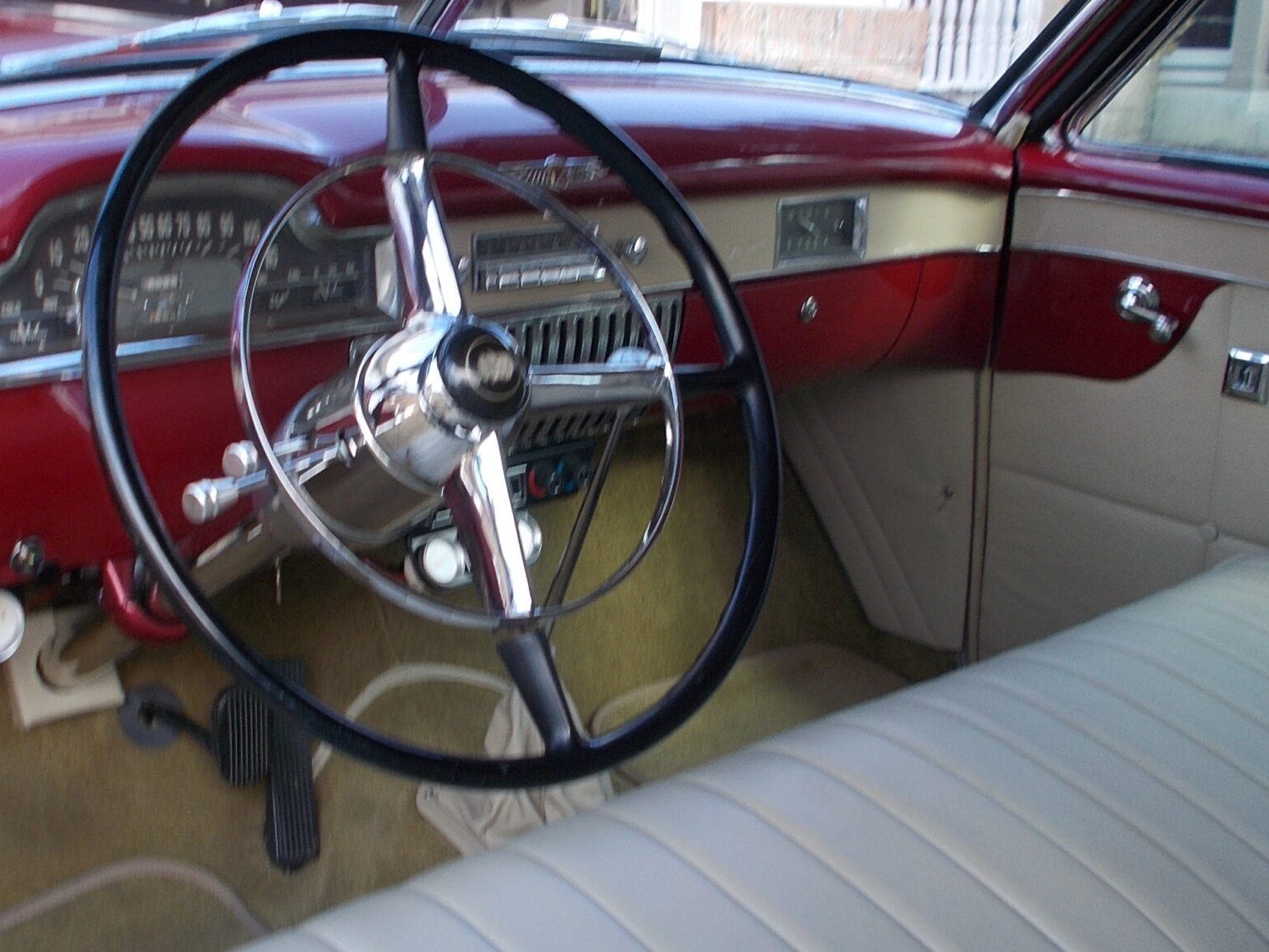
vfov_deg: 33.6
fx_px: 1576
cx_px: 520
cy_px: 473
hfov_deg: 43.7
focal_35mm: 43
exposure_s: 1/50
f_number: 3.2
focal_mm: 4.6
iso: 80
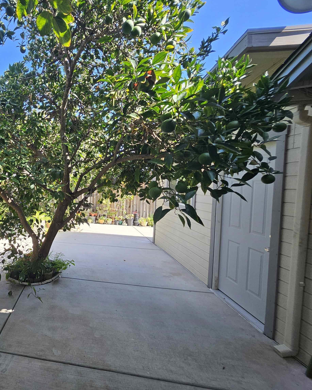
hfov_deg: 67.7
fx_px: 196
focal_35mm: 17
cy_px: 194
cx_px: 52
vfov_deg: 89.6
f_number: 2.2
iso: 32
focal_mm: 1.74
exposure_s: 1/151
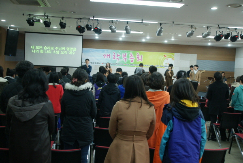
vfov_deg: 34.3
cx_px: 122
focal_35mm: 39
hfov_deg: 49.5
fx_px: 263
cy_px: 82
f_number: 4
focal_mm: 26
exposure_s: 1/50
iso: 640
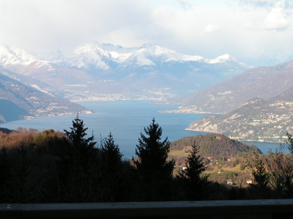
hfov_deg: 20.9
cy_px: 110
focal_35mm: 94
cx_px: 146
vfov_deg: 15.7
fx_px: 796
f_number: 5
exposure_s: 1/250
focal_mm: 15.6
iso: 50
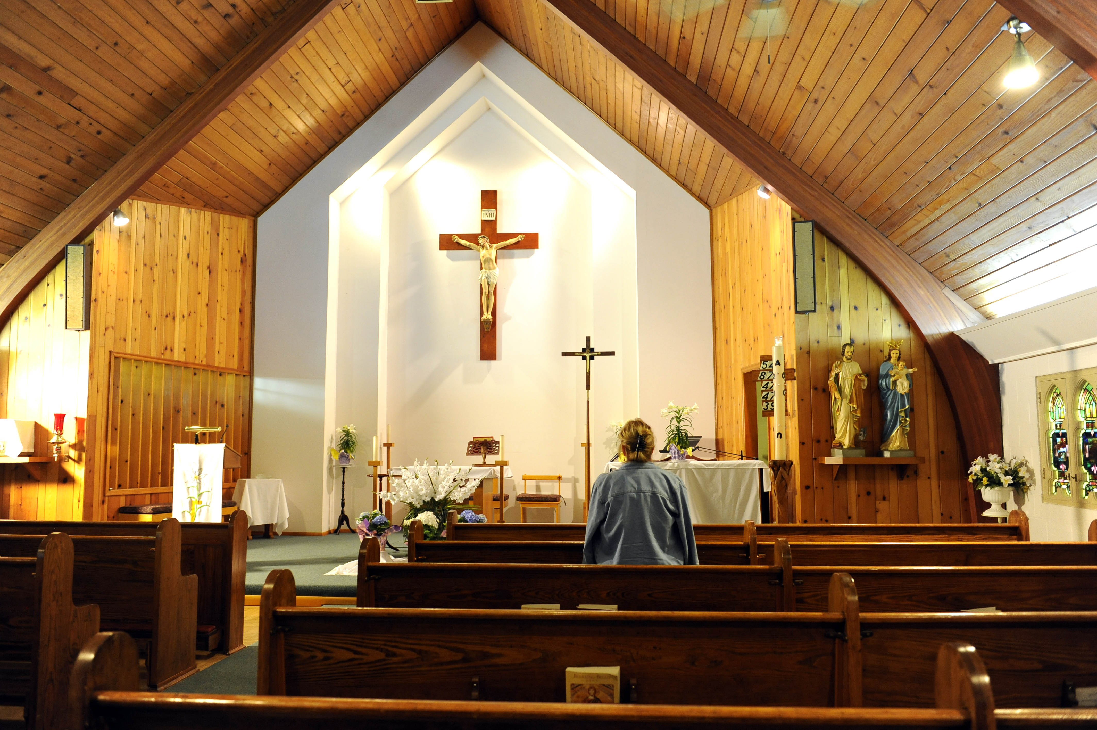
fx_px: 853
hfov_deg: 65.5
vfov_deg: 46.3
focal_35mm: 28
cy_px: 365
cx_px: 548
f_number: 3.2
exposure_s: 1/40
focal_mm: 28
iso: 2000
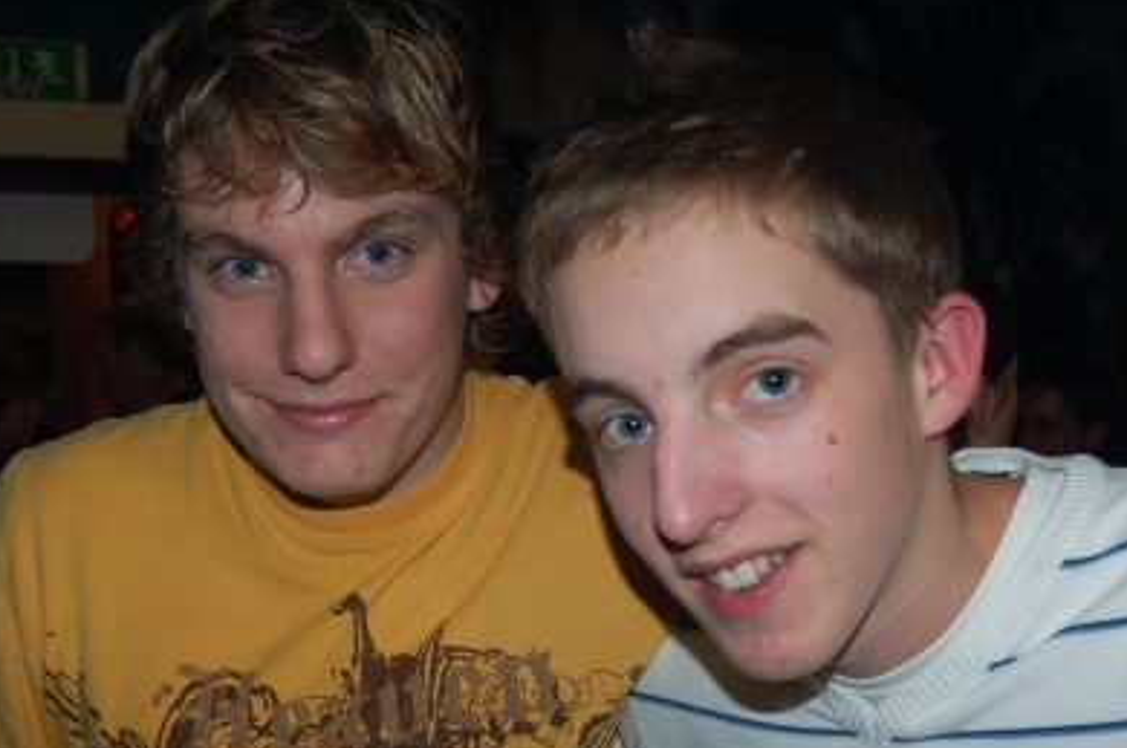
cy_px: 514
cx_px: 639
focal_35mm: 51
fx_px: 1595
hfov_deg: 38.9
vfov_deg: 26.2
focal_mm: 22
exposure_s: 1/60
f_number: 3.8
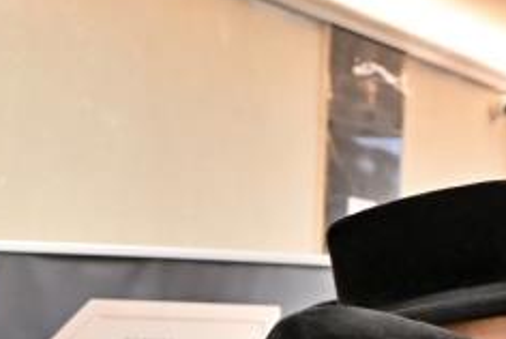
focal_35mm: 104
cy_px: 355
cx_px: -506
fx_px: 1464
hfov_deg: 15.6
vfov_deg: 13.0
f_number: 4
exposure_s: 1/200
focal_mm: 24
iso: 1000
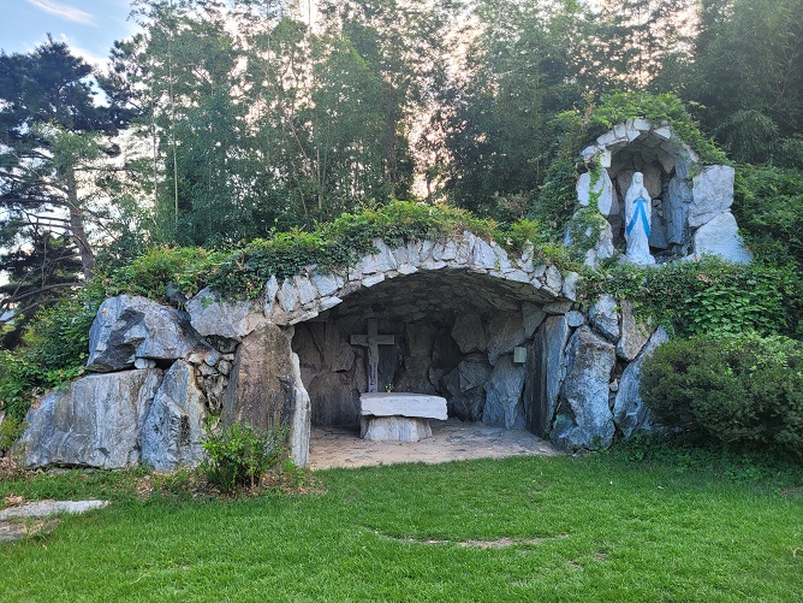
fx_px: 603
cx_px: 402
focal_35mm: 26
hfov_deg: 67.3
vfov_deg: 53.1
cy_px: 302
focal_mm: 5.4
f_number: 1.8
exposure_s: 1/159
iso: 40
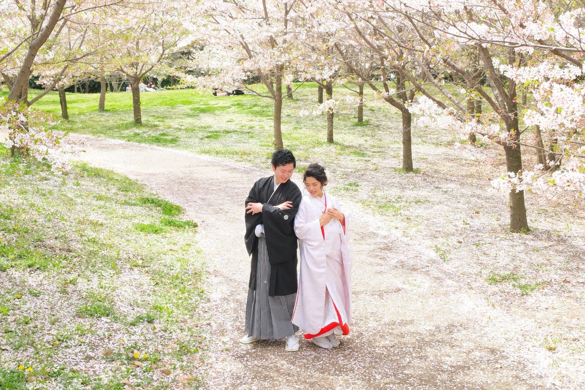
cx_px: 292
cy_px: 195
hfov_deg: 38.9
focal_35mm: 51
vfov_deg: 26.5
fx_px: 829
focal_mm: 34.2
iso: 800
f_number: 9
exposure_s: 1/250
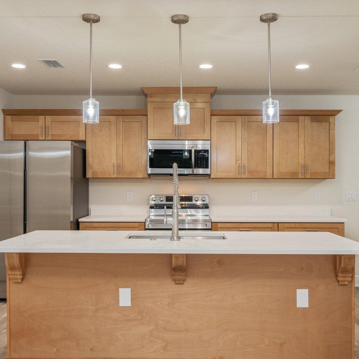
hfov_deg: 48.4
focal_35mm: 34
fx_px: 399
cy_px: 189
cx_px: 177
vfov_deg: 48.4
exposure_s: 1/30
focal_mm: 23
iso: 400
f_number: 9
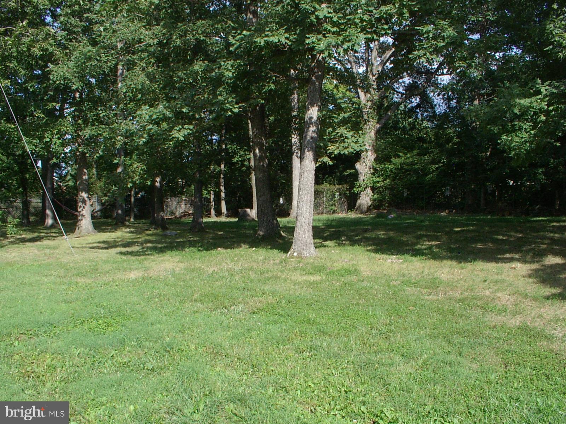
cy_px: 212
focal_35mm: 37
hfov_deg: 50.1
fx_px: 605
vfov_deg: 38.7
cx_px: 283
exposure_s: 1/180
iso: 100
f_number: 6.7
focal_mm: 5.8
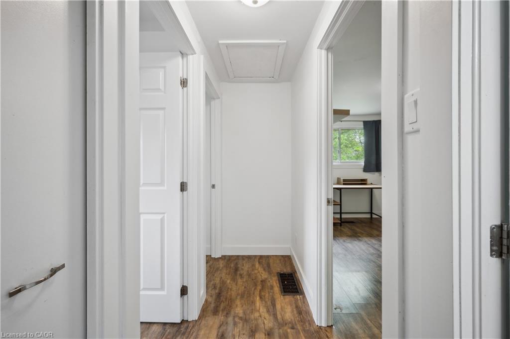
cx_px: 255
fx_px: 198
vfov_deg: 81.1
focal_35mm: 14
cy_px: 170
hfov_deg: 104.3
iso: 250
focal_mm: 14
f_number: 18
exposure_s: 1/2
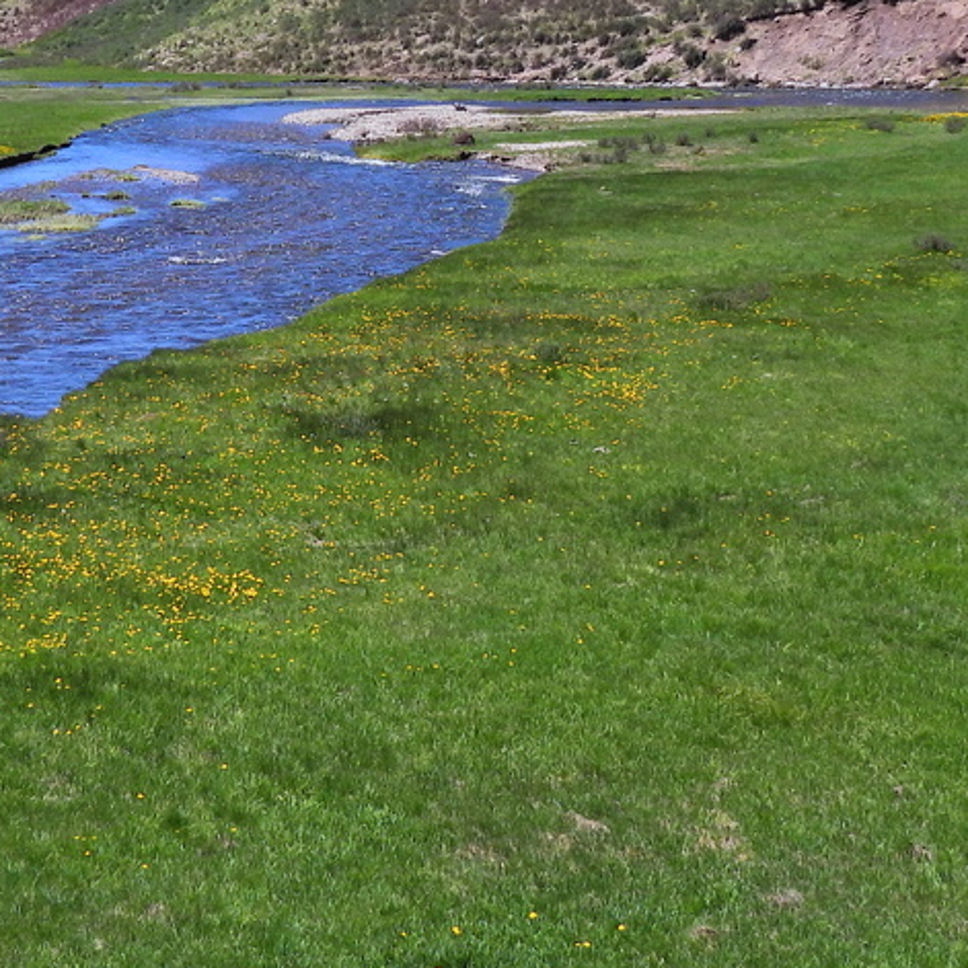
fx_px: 2658
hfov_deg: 20.6
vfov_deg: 20.5
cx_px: 327
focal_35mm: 84
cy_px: 290
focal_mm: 6.2
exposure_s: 1/1600
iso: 100
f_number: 3.2
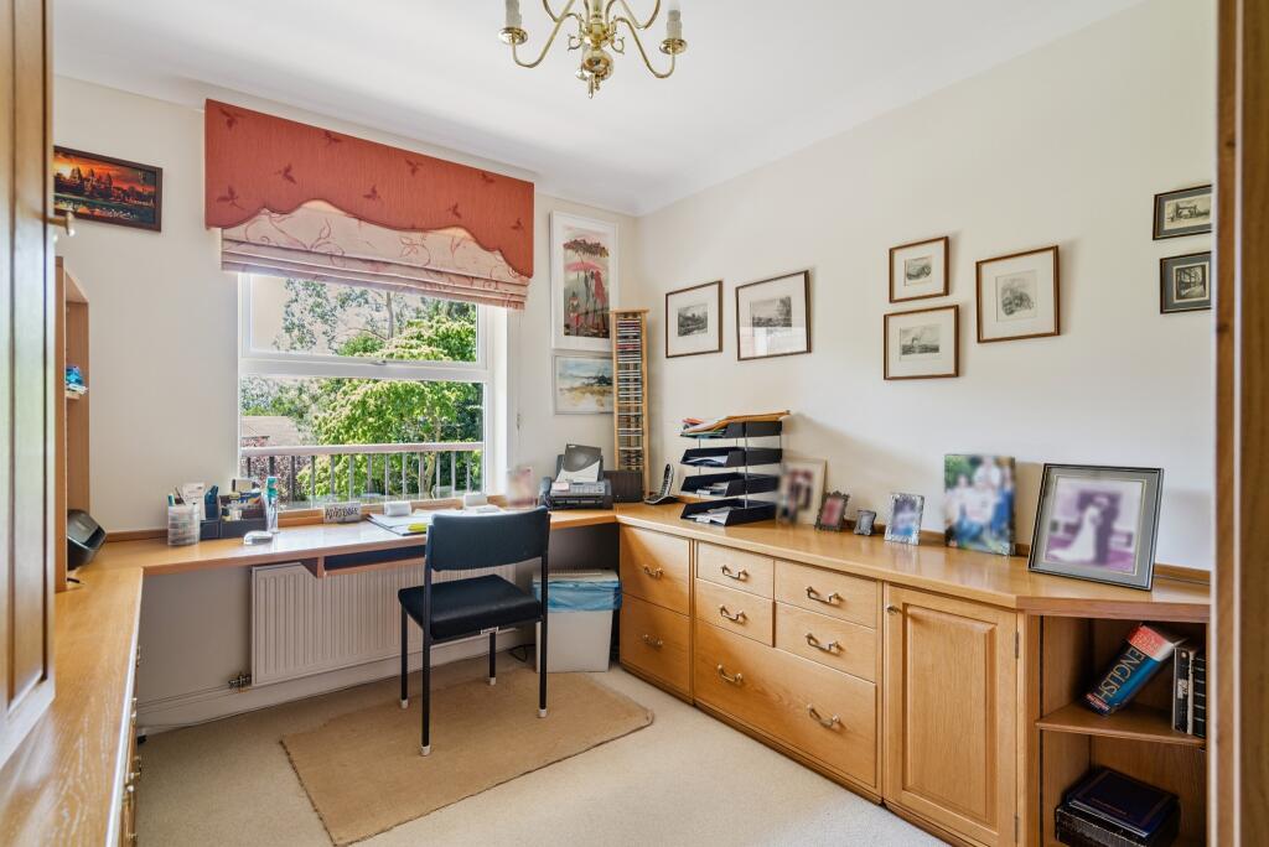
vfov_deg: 70.5
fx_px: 600
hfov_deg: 93.2
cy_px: 424
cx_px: 634
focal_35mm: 17
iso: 640
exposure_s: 1/20
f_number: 5.6
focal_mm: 17
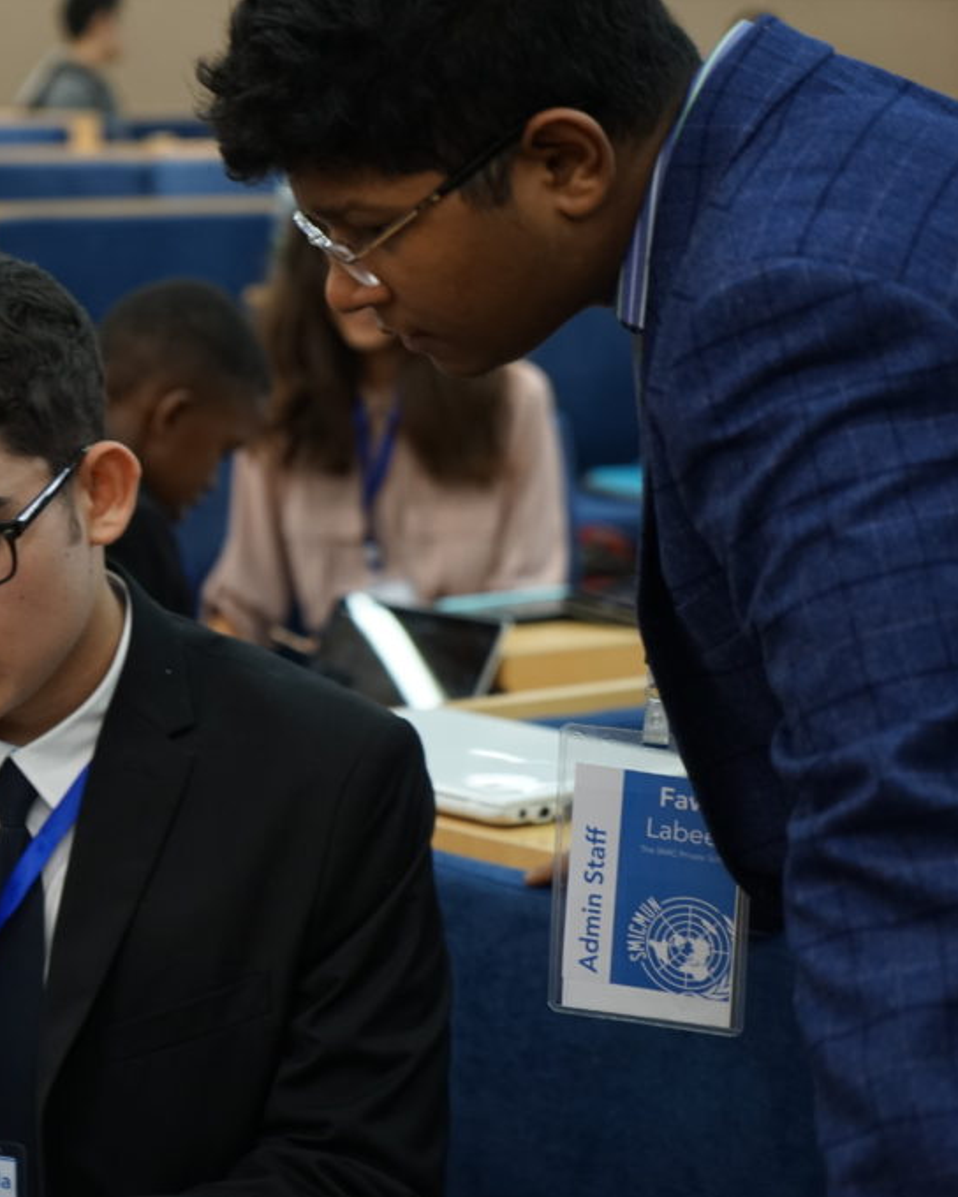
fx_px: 3509
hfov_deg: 15.3
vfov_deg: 19.4
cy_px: 599
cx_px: 67
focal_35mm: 99
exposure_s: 1/80
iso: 800
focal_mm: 70
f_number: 4
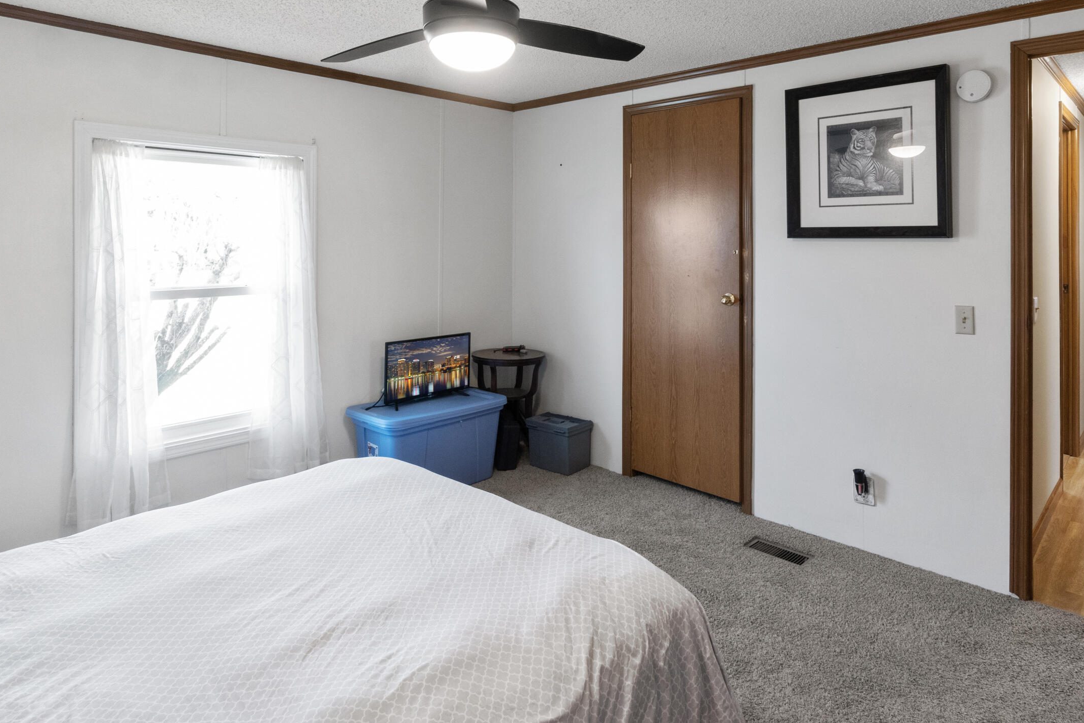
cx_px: 602
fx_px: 632
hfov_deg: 80.9
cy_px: 241
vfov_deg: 58.2
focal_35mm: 21
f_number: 9
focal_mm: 10
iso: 800
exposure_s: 1/10
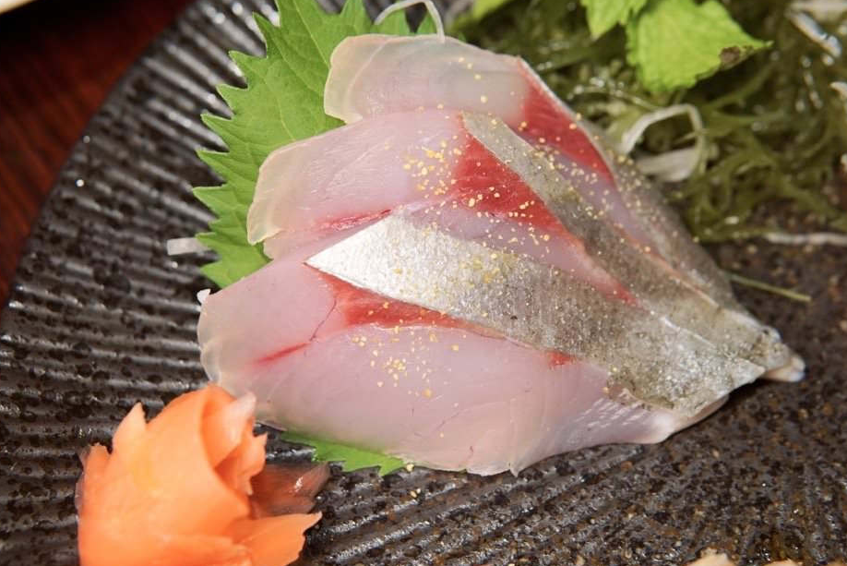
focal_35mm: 49
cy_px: 282
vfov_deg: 27.6
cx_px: 418
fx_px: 1153
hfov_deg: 40.3
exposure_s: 1/60
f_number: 4
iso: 640
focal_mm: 30
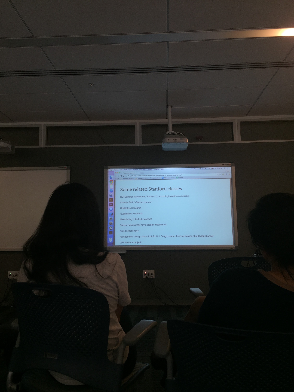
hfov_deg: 48.2
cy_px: 196
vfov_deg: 61.7
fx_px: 328
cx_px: 147
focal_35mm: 29
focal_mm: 4.15
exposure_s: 1/60
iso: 32
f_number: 2.2
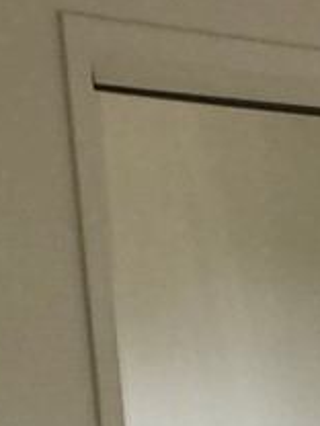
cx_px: 626
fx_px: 1701
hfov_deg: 10.0
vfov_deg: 12.6
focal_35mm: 138
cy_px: 842
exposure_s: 1/24
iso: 40
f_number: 1.8
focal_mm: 3.99
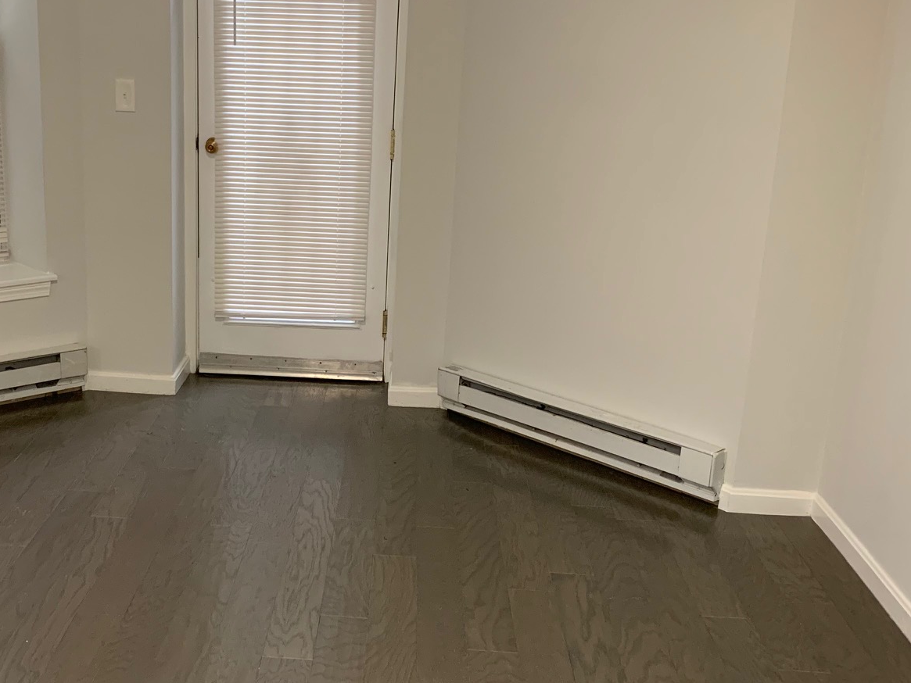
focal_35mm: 45
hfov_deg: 41.7
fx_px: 1184
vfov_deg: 32.2
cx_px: 323
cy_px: 325
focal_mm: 4.25
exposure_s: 1/60
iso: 250
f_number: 1.8
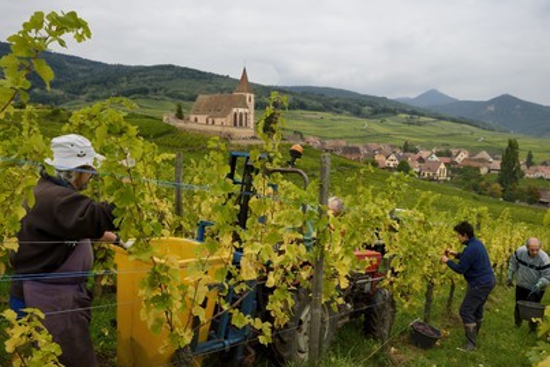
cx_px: 284
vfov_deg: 51.3
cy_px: 187
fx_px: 382
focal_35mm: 25
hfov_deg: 71.5
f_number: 10
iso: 800
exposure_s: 1/100
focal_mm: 24
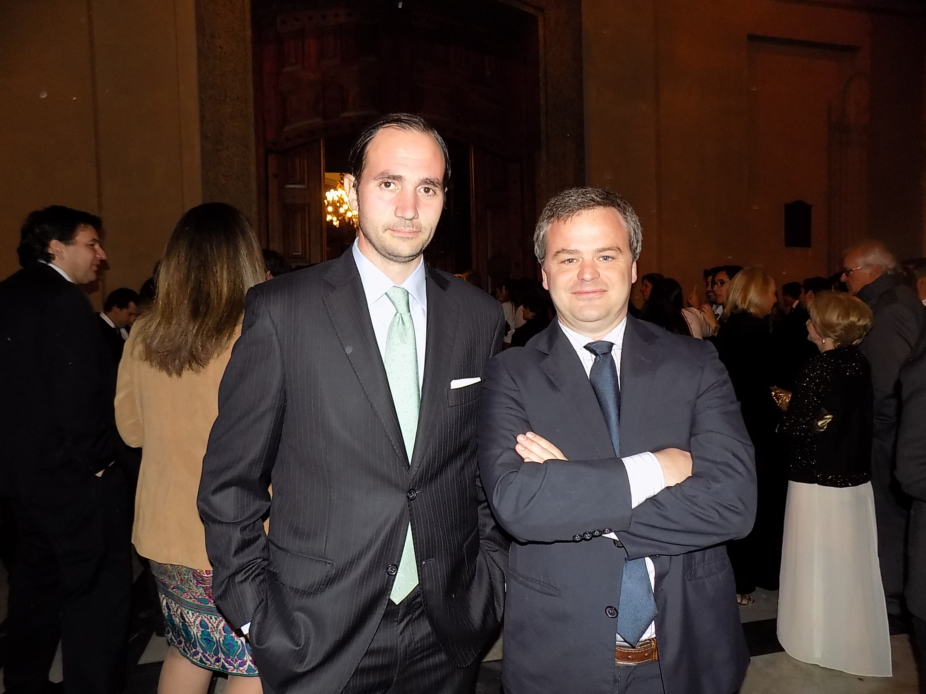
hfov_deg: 73.9
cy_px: 347
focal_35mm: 23
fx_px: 615
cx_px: 463
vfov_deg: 58.9
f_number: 3.1
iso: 200
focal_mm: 4
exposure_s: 1/30
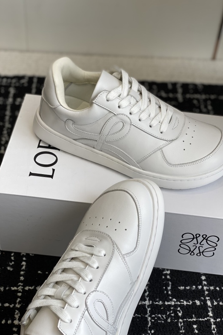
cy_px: 167
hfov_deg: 24.6
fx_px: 511
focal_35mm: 55
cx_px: 126
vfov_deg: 36.3
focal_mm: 6
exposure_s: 1/225
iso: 20
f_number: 2
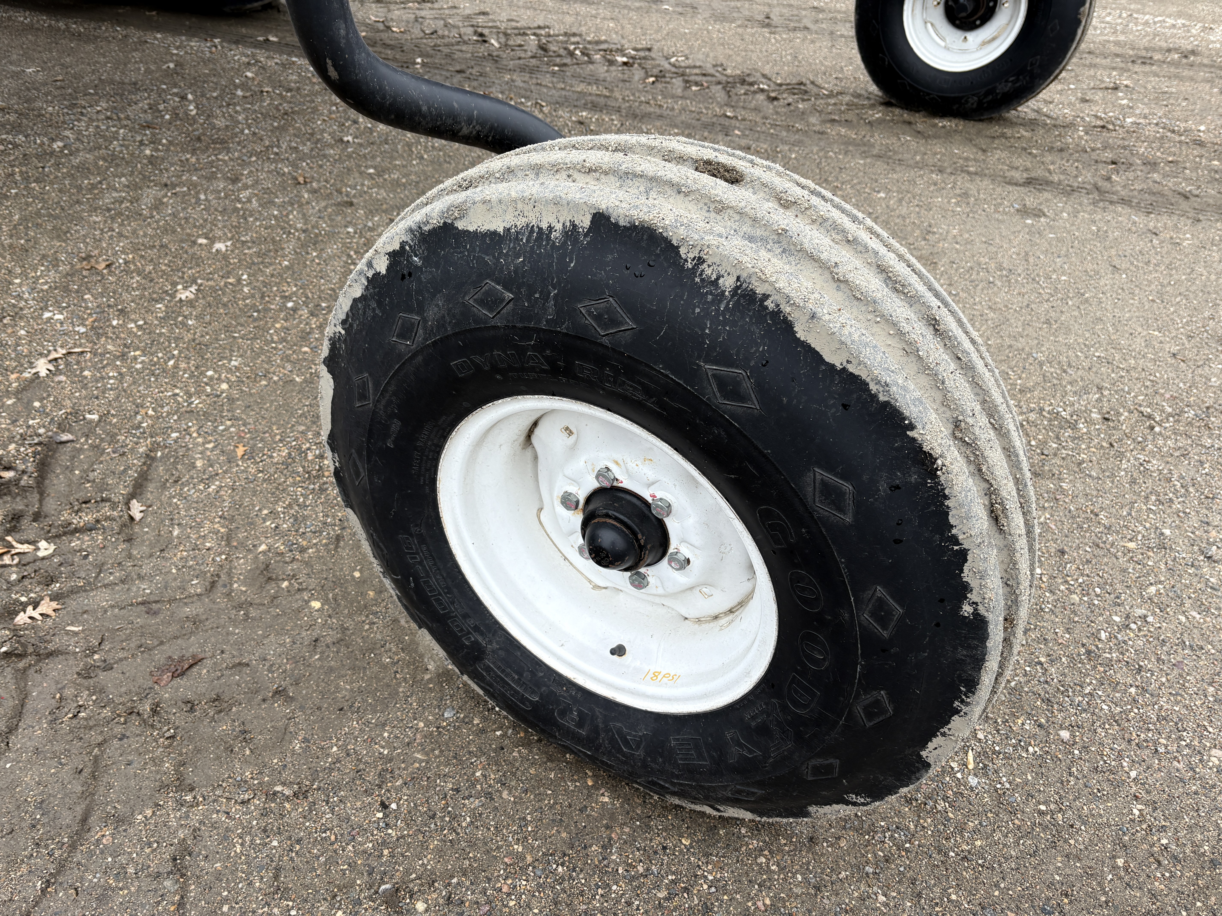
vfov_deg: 53.1
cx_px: 611
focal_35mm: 26
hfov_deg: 67.3
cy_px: 458
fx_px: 918
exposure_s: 1/303
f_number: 1.6
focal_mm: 5.96
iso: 40
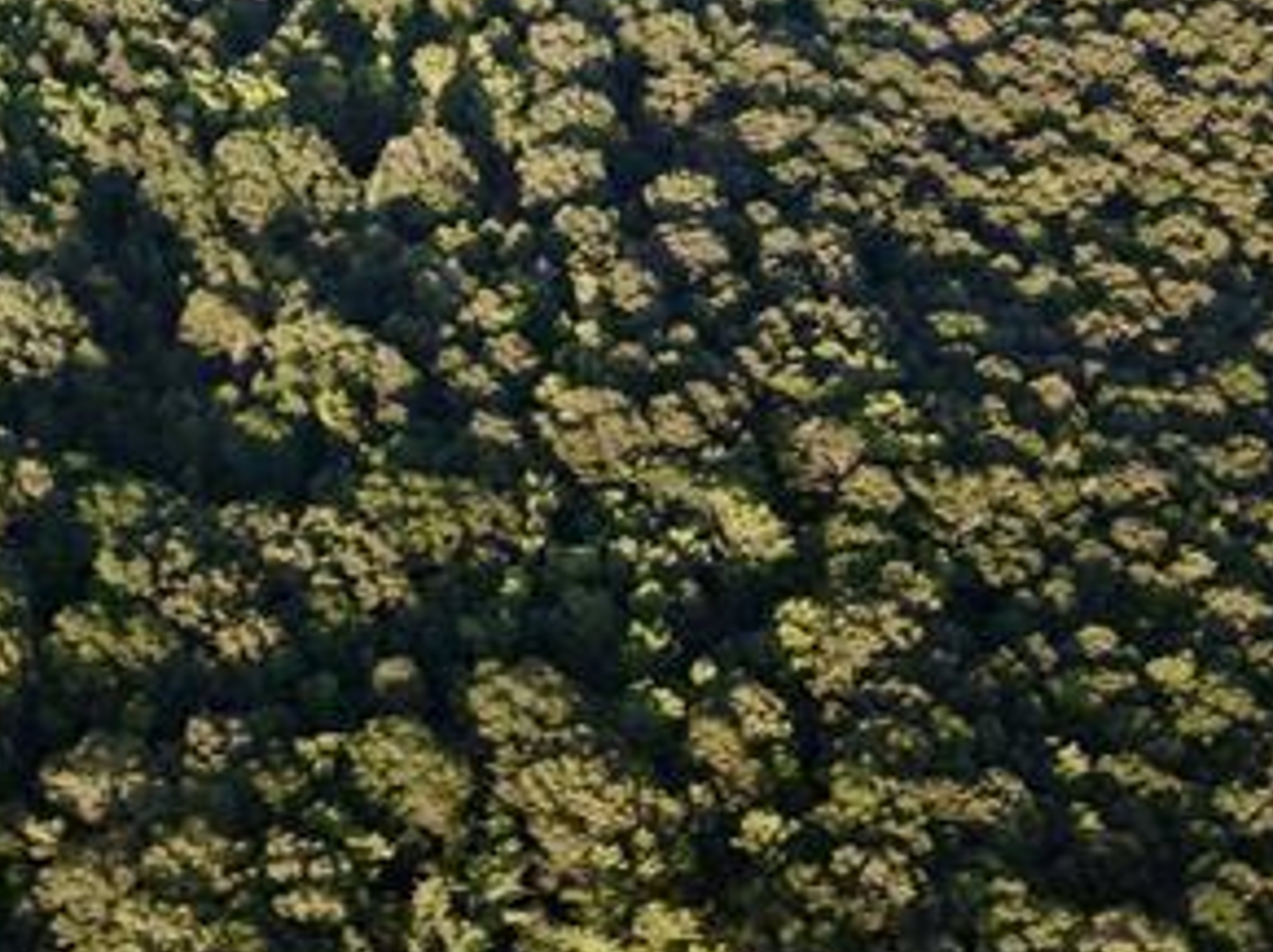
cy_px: 0
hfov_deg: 34.2
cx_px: 127
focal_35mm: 53
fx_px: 1947
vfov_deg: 26.1
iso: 570
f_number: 2.8
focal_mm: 4.5
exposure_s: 1/13
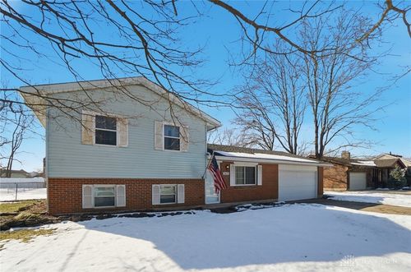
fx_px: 171
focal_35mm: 15
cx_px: 206
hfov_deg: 100.5
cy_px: 136
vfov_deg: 77.1
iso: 100
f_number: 4
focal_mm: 10
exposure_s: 1/4000
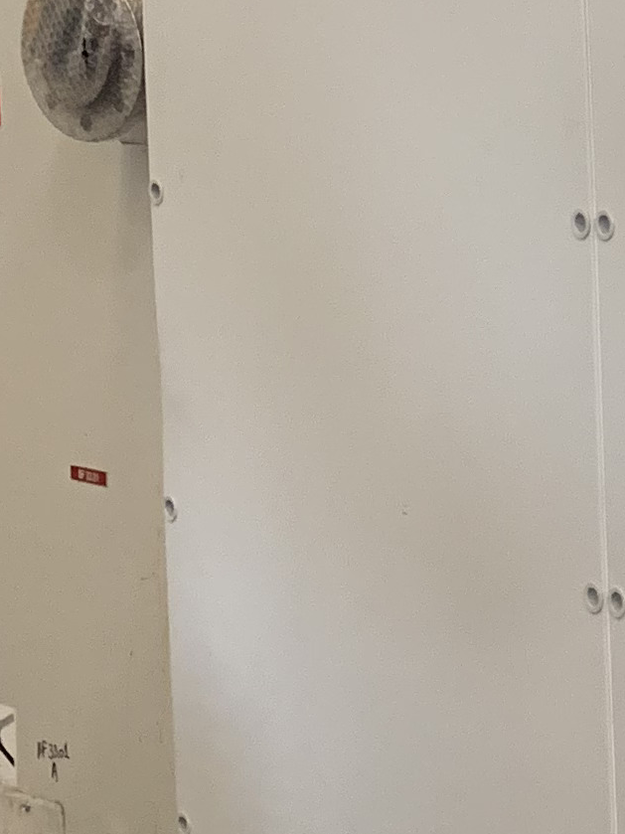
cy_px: -153
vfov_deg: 15.2
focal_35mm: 125
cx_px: 1334
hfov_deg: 10.6
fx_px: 3010
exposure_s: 1/60
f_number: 1.8
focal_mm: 4.25
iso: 160
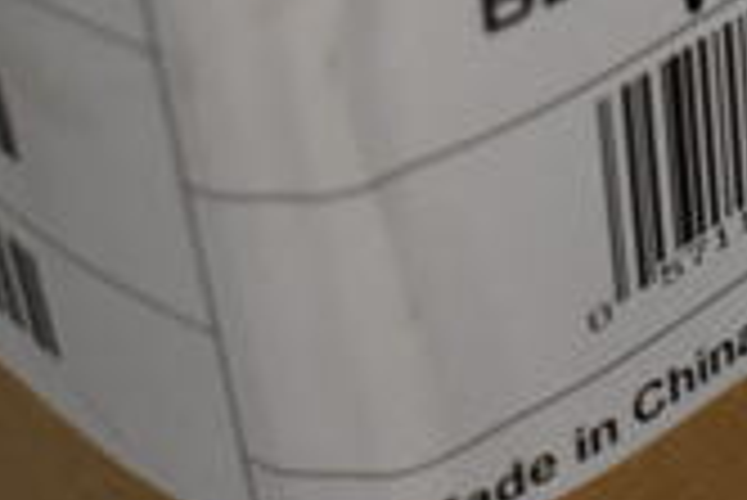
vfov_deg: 8.9
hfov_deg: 13.0
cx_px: 1116
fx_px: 3091
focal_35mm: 149
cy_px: -347
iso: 2500
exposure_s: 1/60
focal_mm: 27
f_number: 4
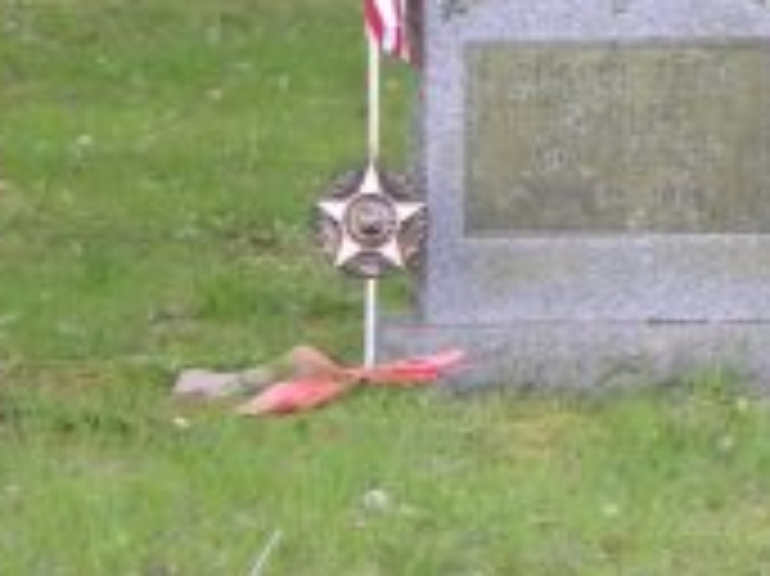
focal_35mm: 302
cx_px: 689
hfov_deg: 6.6
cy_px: 198
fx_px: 6713
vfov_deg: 4.9
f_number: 4.5
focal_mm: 23
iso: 400
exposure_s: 1/79.3
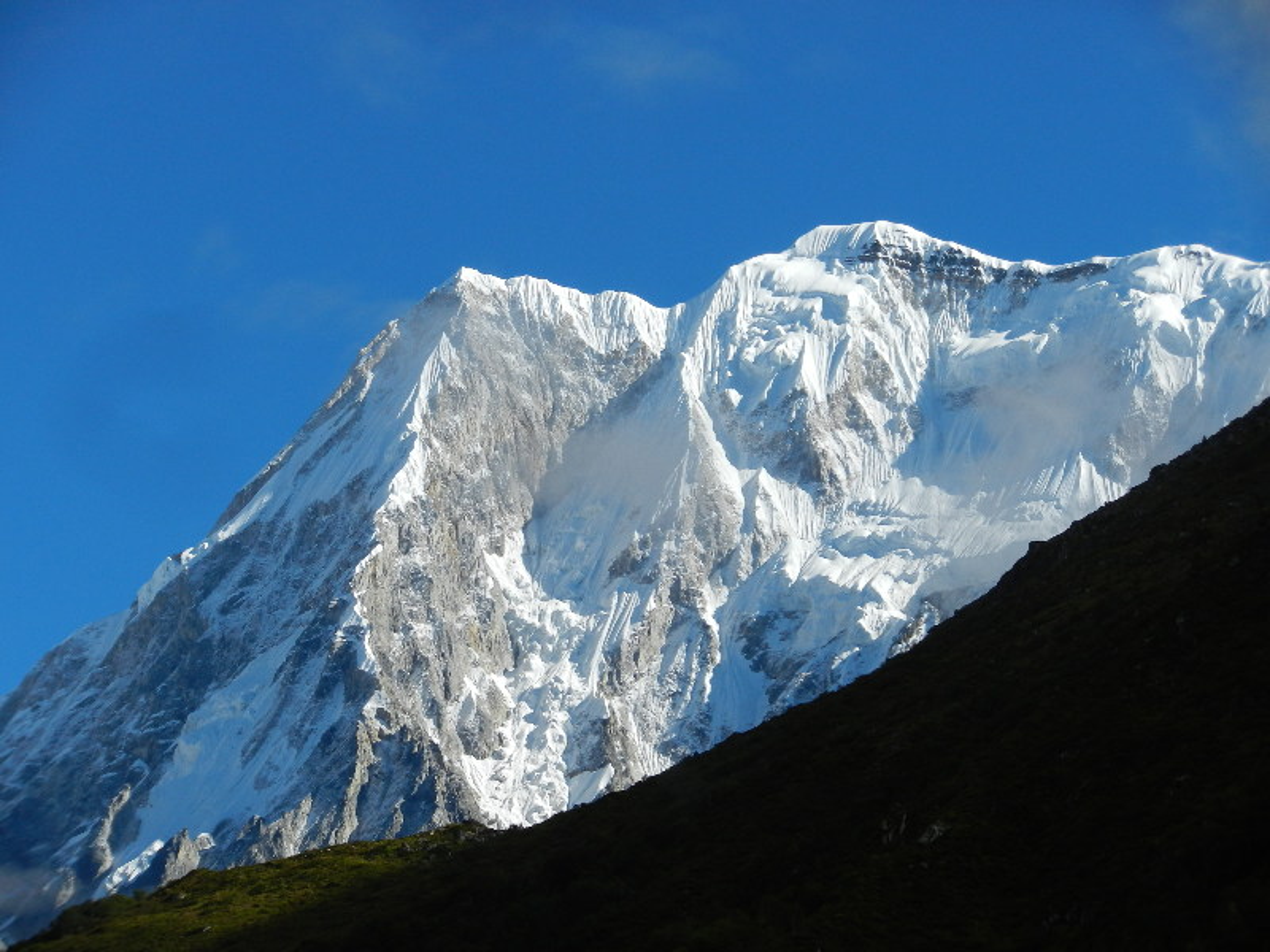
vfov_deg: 10.3
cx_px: 635
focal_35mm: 144
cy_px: 476
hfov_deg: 13.7
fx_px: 5283
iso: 160
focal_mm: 25.9
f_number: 5.2
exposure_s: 1/1000
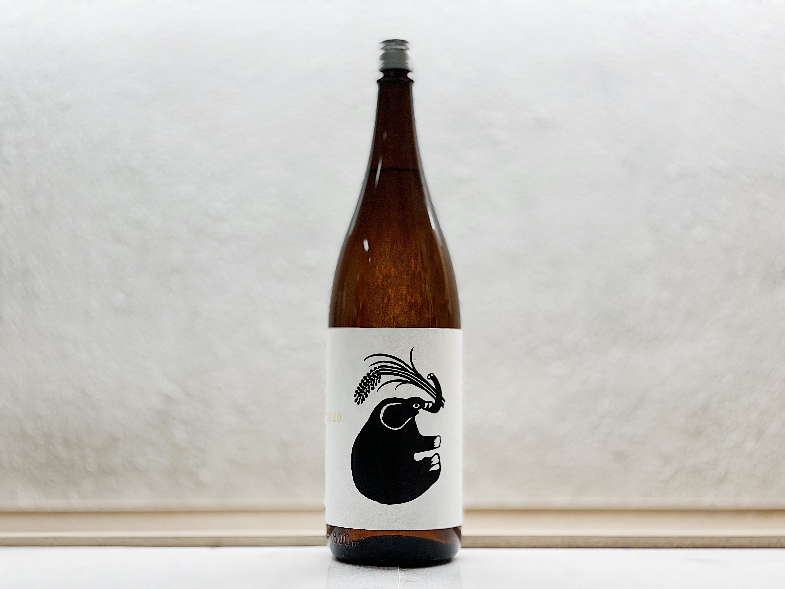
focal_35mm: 52
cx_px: 392
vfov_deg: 28.0
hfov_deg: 36.8
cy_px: 294
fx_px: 1179
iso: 64
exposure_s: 1/100
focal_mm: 6
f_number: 2
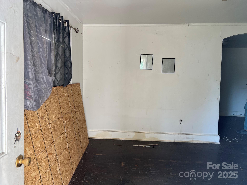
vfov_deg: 53.1
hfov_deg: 67.3
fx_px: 186
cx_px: 124
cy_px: 92
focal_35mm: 26
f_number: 1.5
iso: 64
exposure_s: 1/121
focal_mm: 5.7
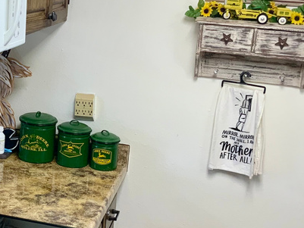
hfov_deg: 25.7
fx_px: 650
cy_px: 98
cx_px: 51
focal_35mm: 74
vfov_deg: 19.9
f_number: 1.8
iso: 50
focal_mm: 3
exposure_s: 1/60
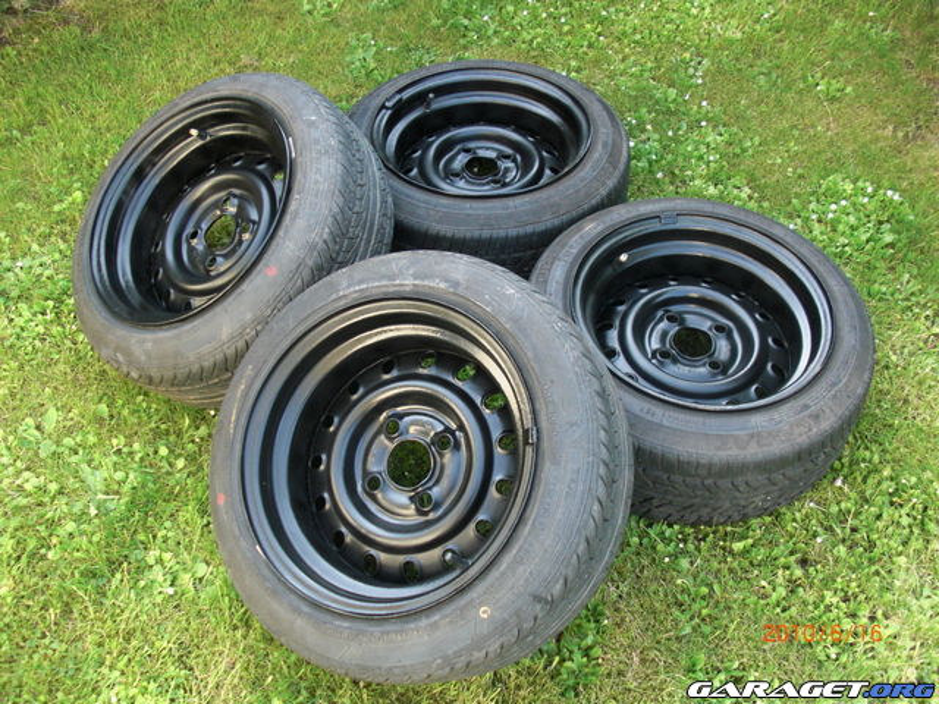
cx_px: 470
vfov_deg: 39.7
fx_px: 977
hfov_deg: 51.4
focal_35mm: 36
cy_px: 352
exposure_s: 1/125
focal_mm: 6.3
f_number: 2.8
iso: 200
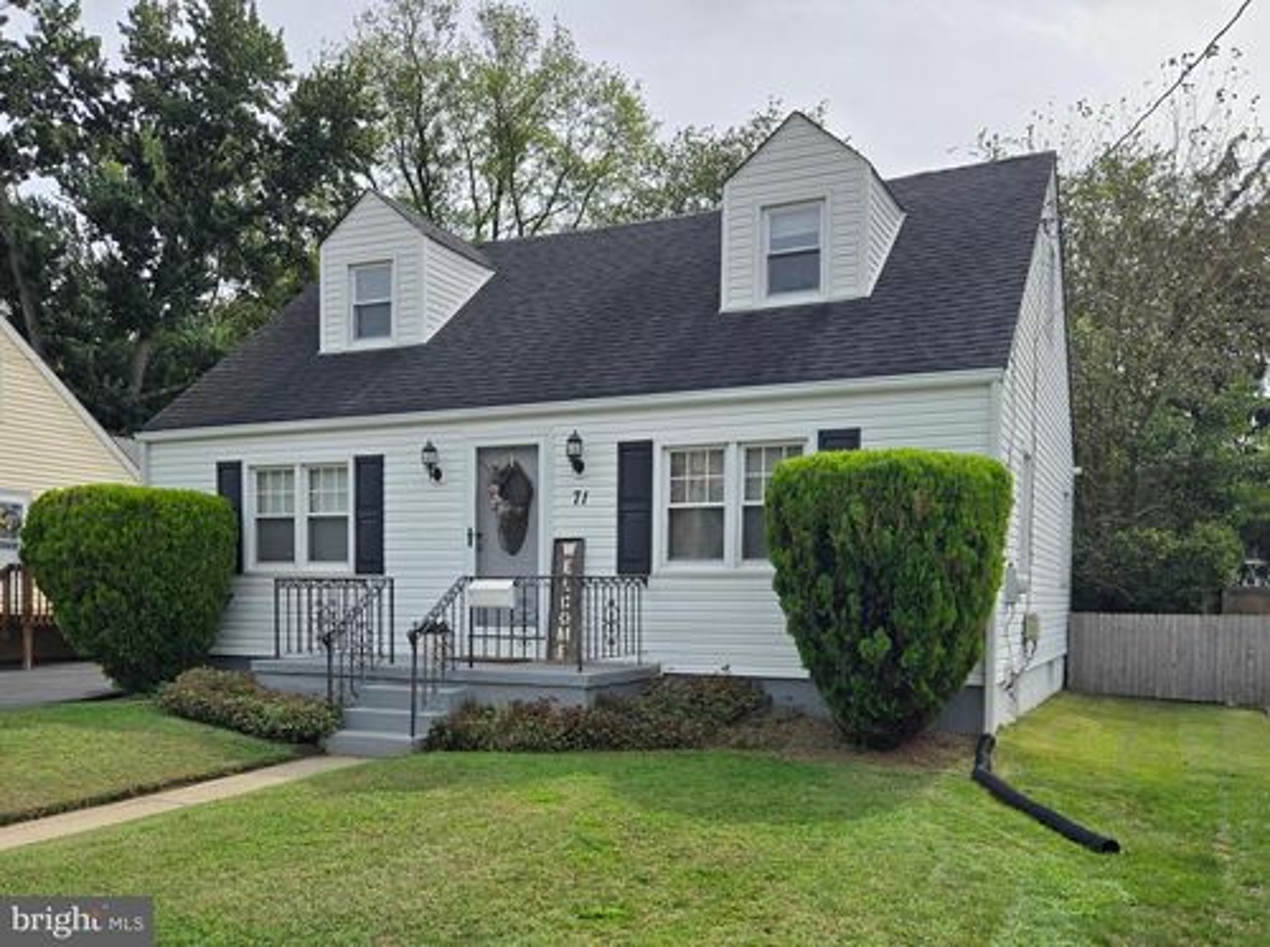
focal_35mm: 23
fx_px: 842
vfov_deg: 58.7
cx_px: 635
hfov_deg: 74.0
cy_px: 474
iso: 25
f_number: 1.8
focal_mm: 5.4
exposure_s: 1/2490
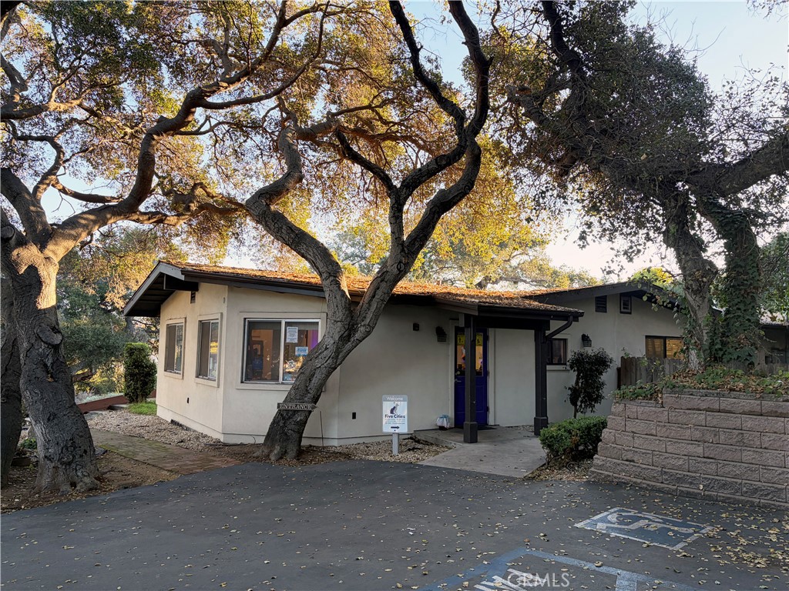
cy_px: 296
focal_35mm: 26
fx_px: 593
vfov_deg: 53.1
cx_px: 394
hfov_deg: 67.3
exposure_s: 1/194
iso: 64
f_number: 1.6
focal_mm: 5.96
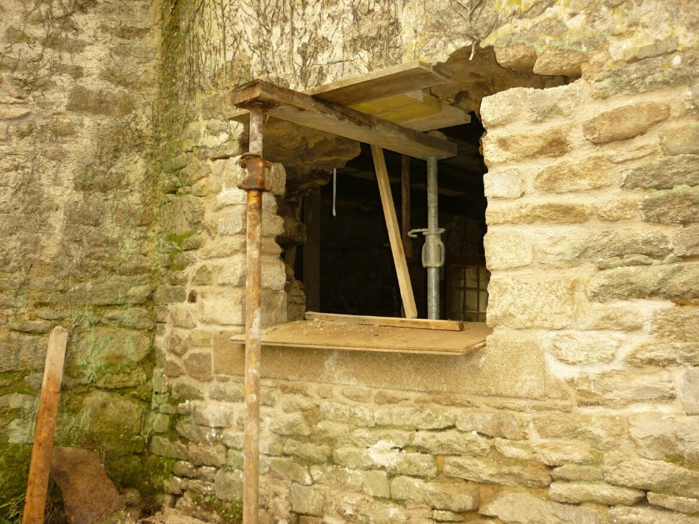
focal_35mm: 33
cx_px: 350
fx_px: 667
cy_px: 262
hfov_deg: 55.3
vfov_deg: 43.0
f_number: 2.8
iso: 100
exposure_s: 1/50
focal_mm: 5.5
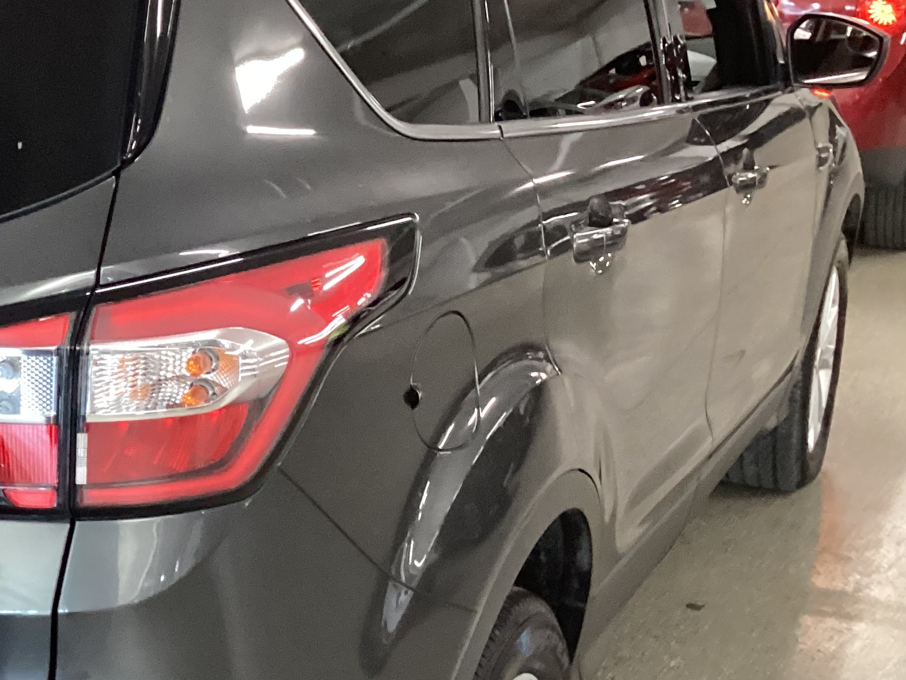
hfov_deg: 27.2
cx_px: -17
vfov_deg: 21.9
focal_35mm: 67
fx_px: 1754
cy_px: 387
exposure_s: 1/40
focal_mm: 3.3
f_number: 2.4
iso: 320
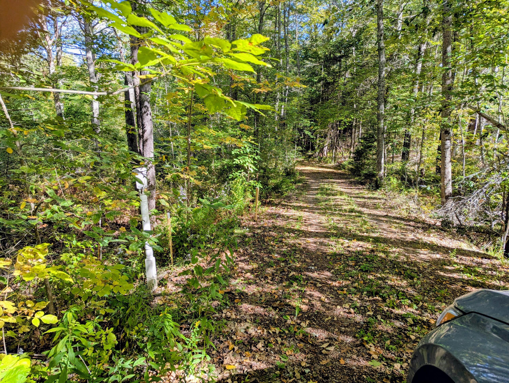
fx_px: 353
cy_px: 192
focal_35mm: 24
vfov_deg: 56.9
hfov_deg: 71.5
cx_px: 254
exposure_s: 1/290
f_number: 1.85
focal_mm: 6.81
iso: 41
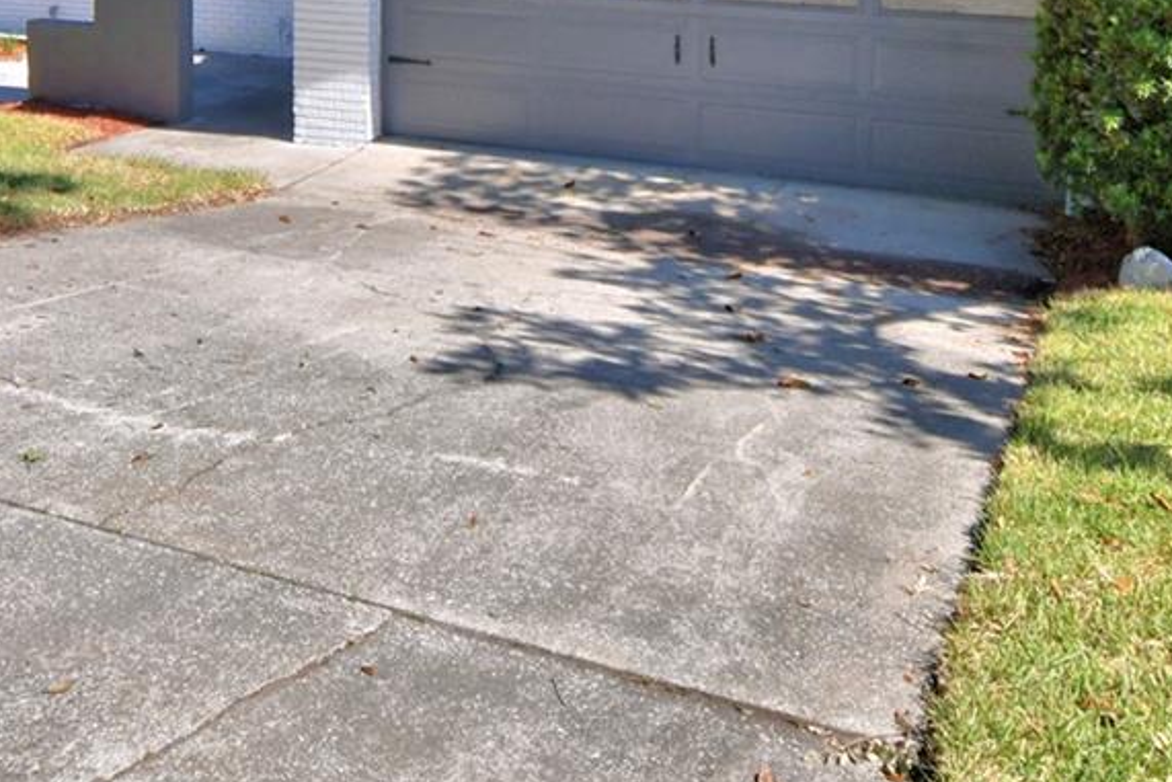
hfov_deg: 46.4
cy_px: -70
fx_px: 1368
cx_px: 542
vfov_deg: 29.0
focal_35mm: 42
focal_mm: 10
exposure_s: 1/1250
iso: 100
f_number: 4.5
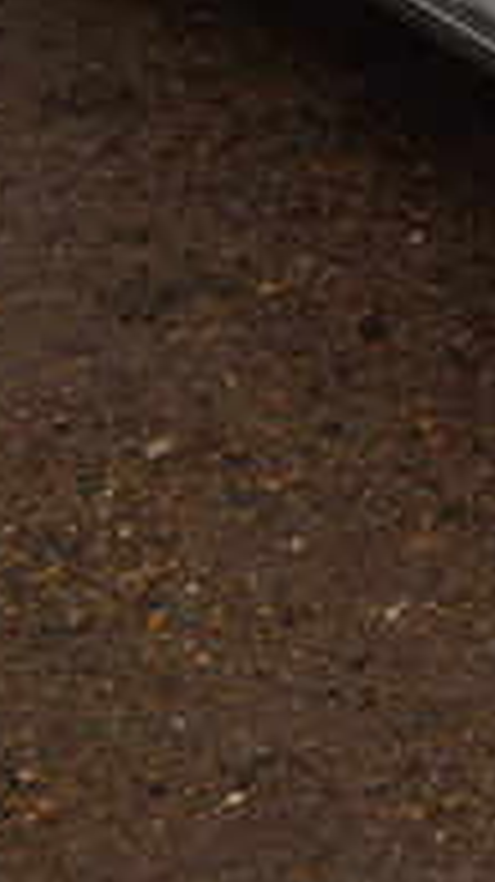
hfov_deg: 9.1
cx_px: 1156
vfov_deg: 17.2
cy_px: -81
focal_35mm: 121
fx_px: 2828
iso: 160
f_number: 4.4
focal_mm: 6.1
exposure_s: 1/80
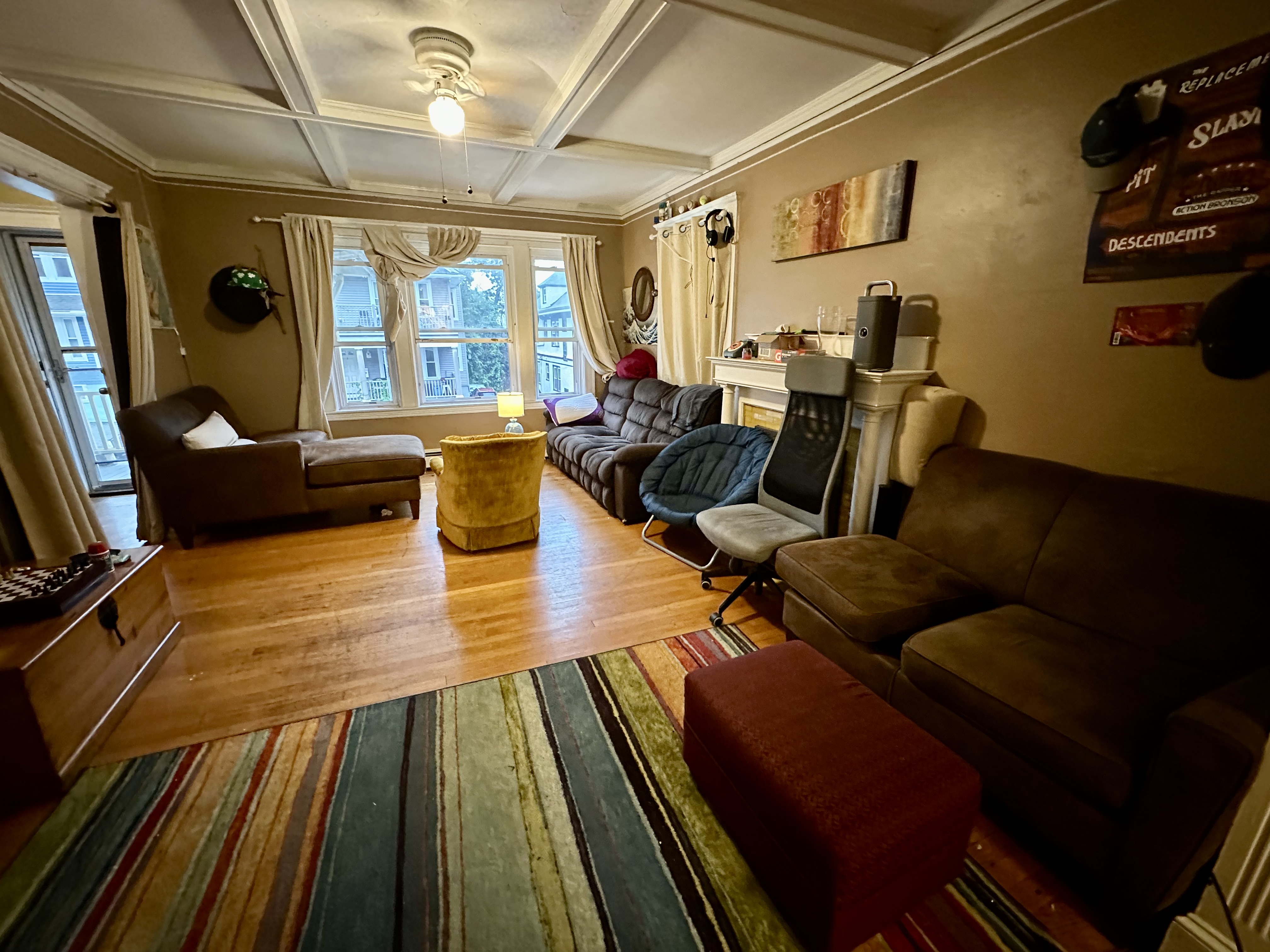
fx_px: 514
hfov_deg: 102.1
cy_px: 476
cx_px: 635
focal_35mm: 14
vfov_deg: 85.7
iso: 800
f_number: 2.2
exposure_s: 1/40
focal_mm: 2.22
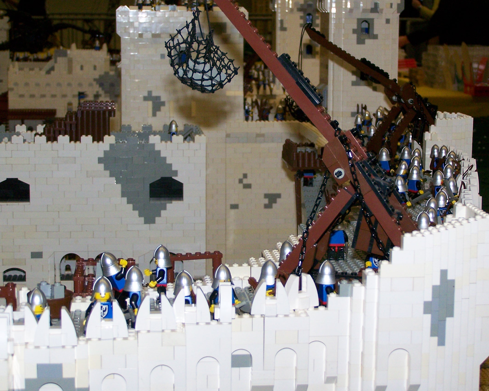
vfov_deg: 18.5
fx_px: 1201
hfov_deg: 23.0
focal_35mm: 83
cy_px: 167
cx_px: 296
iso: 160
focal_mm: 10.7
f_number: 3.2
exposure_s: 1/80
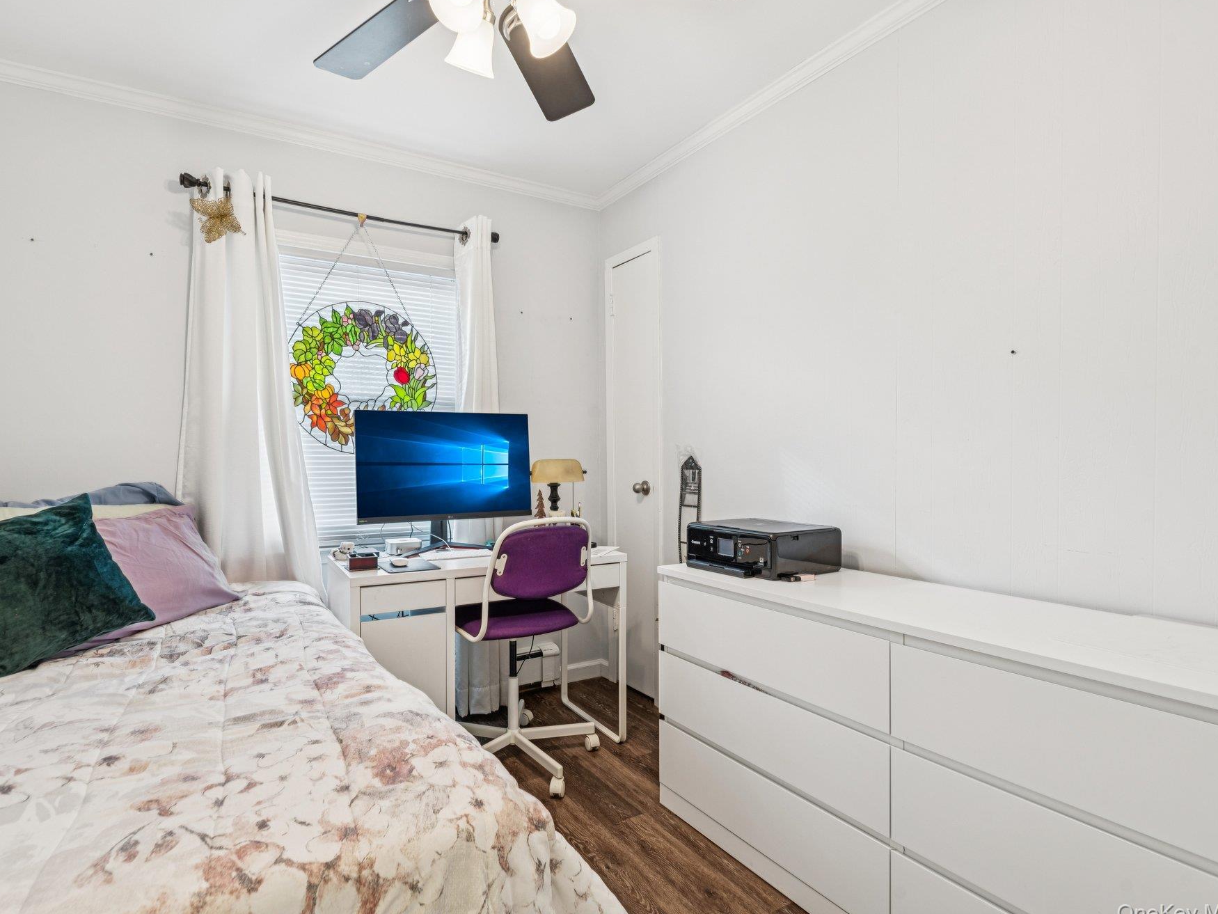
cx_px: 546
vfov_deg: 71.6
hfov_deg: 87.4
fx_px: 633
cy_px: 454
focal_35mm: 18
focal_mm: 16
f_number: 8
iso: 250
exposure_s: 1/8
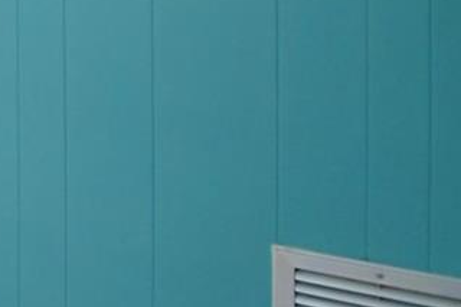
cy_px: -187
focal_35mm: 75
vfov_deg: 16.2
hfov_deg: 15.9
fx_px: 960
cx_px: -598
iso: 400
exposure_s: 1/100
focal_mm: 10
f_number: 4.5
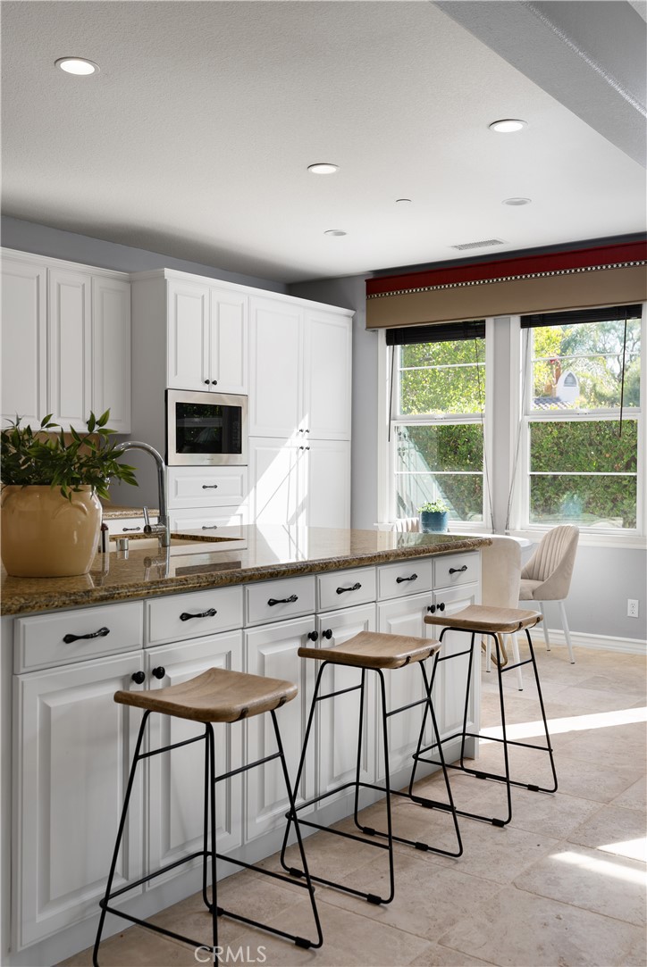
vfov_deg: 55.8
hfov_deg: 39.0
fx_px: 915
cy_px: 484
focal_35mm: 34
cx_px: 324
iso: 100
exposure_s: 1/60
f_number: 5.6
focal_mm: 34
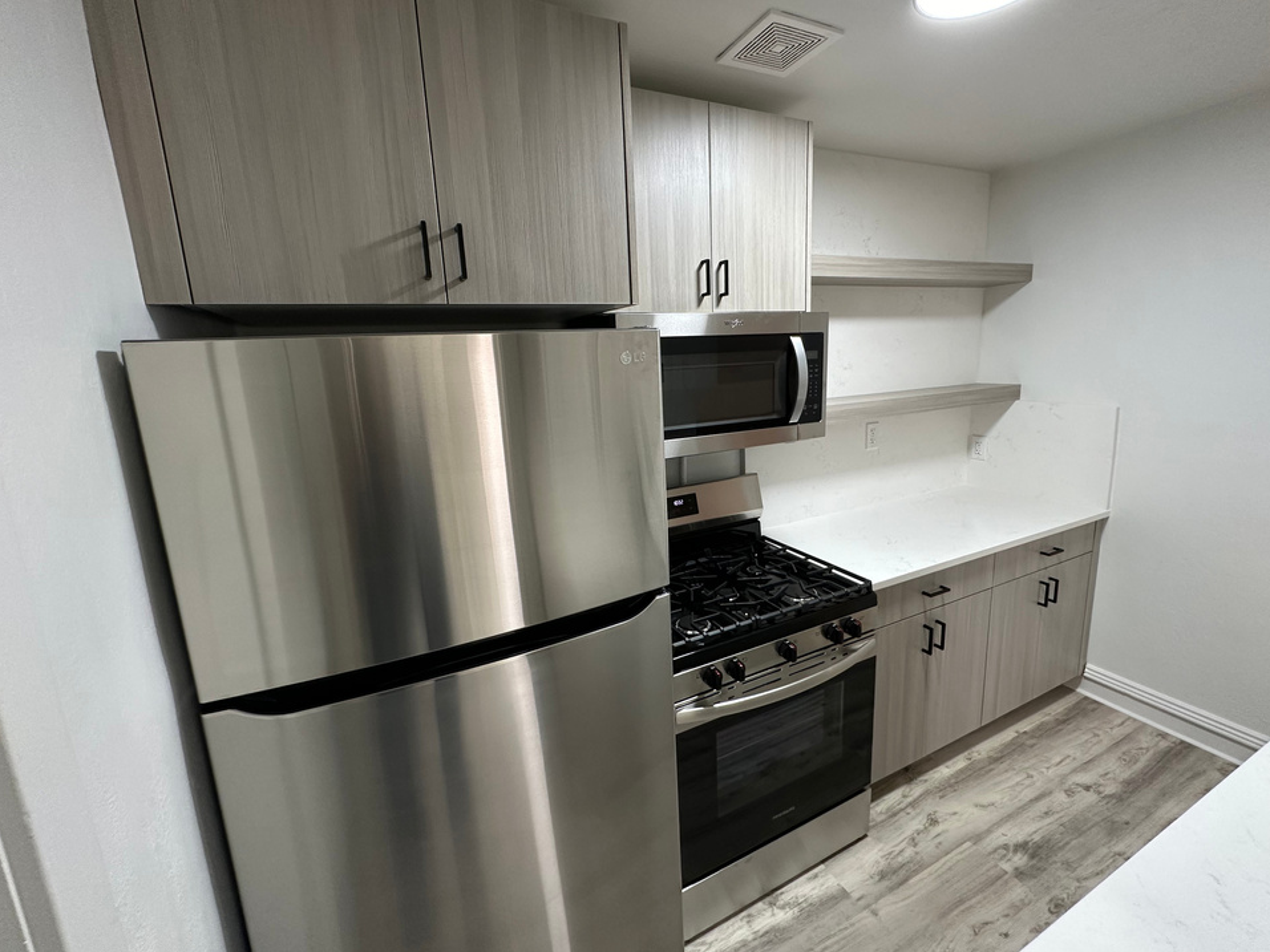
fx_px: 550
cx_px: 642
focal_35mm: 15
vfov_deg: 81.7
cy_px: 457
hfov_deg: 98.2
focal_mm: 2.22
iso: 200
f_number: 2.2
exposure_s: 1/60
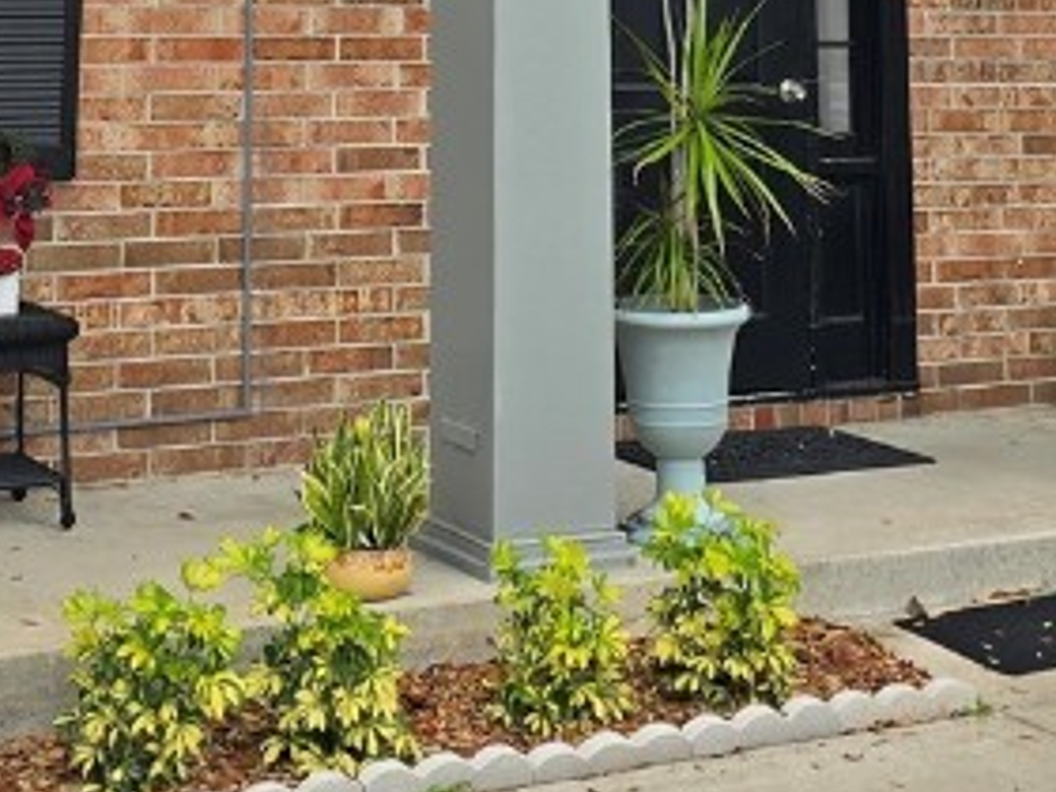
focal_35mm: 84
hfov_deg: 23.2
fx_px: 2563
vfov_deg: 15.5
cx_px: 336
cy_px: -566
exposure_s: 1/475
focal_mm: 6.3
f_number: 1.7
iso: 12
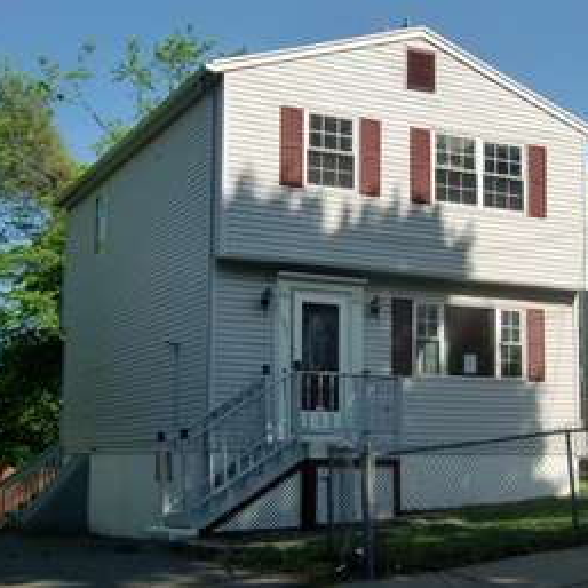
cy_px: 295
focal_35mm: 56
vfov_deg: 30.6
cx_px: 345
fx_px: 1076
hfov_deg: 30.5
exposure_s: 1/800
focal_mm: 8.4
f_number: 4
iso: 64
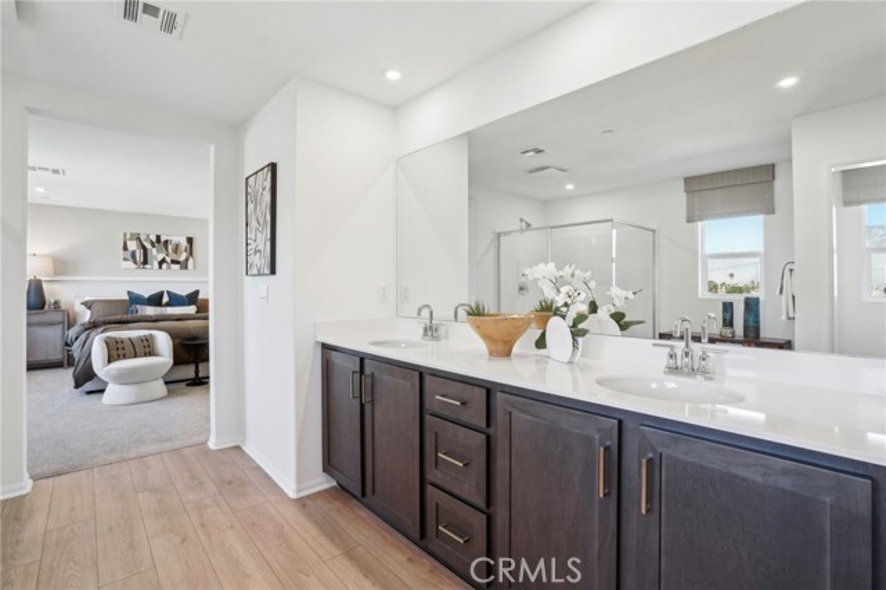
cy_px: 295
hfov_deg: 96.8
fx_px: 394
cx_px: 443
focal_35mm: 16
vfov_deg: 73.7
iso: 320
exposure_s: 1/30
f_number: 7.1
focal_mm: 16
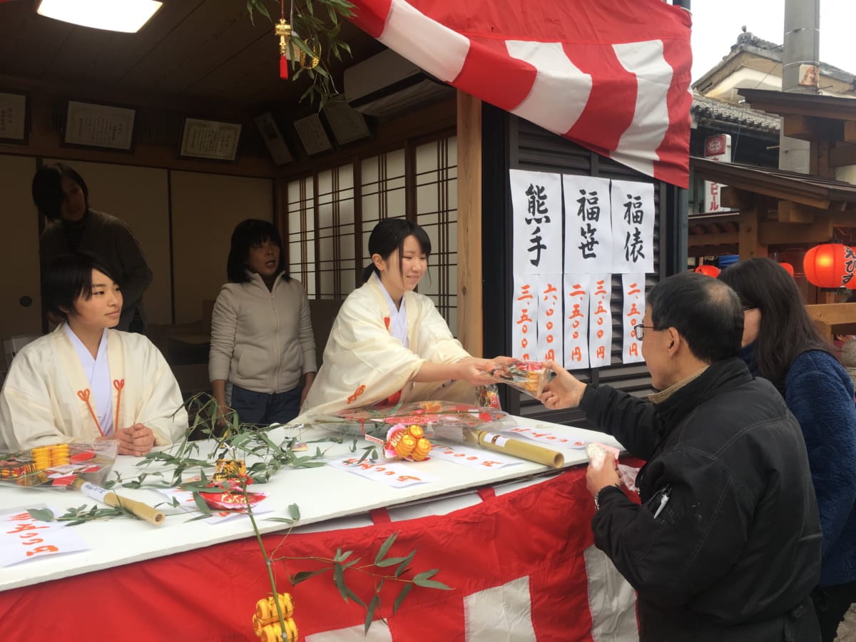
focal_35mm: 29
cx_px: 428
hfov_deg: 61.7
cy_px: 321
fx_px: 717
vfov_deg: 48.2
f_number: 2.2
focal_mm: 4.15
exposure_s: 1/120
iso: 32
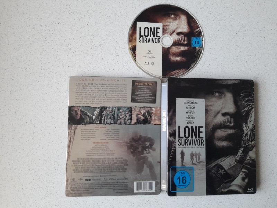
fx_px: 200
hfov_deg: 69.4
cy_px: 104
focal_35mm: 25
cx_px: 138
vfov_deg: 54.9
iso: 320
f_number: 2
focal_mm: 4.6
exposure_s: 1/50
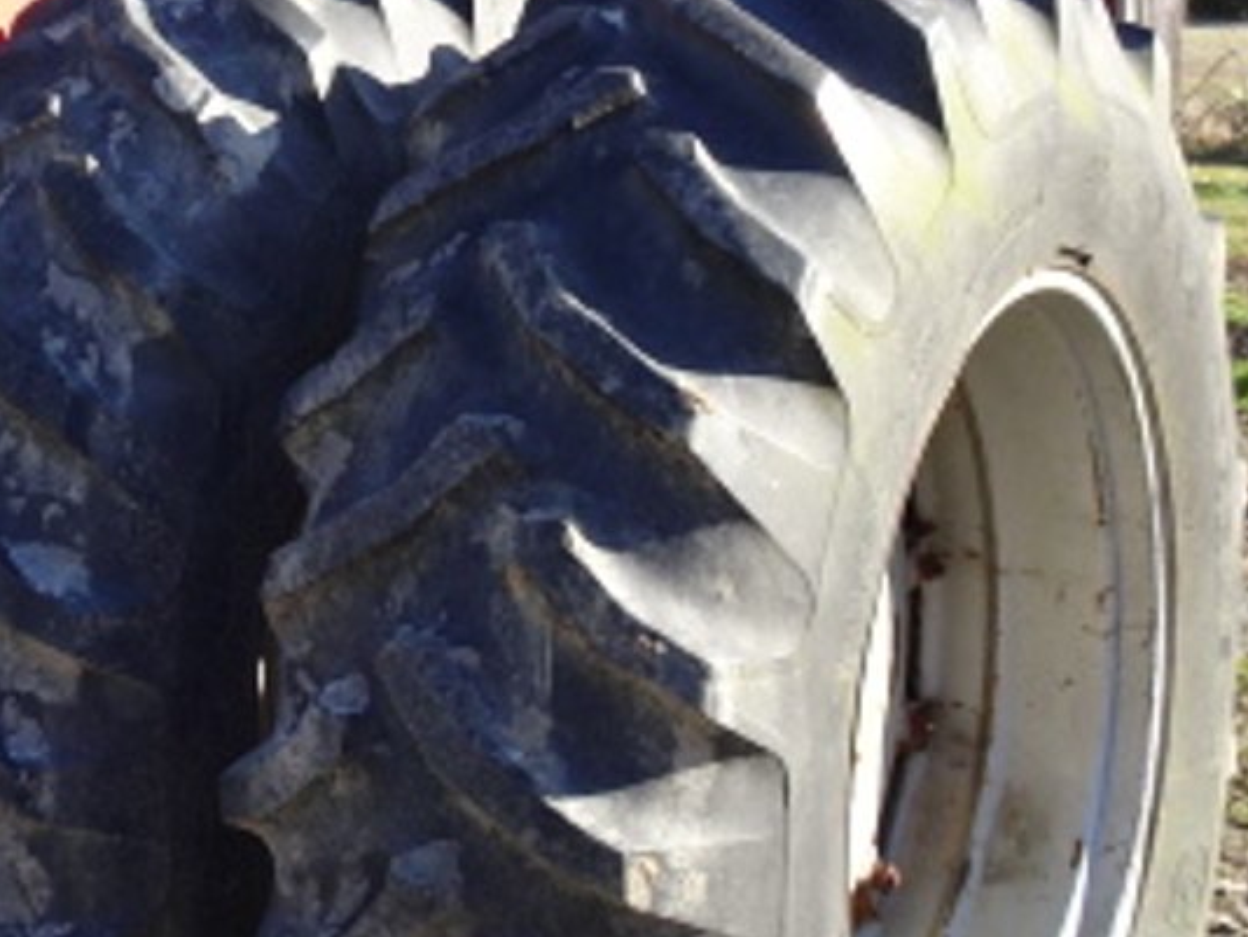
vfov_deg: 21.4
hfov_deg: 27.0
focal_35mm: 68
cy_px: 209
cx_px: 8
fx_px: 2453
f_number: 3.5
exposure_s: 1/250
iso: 80
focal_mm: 4.1
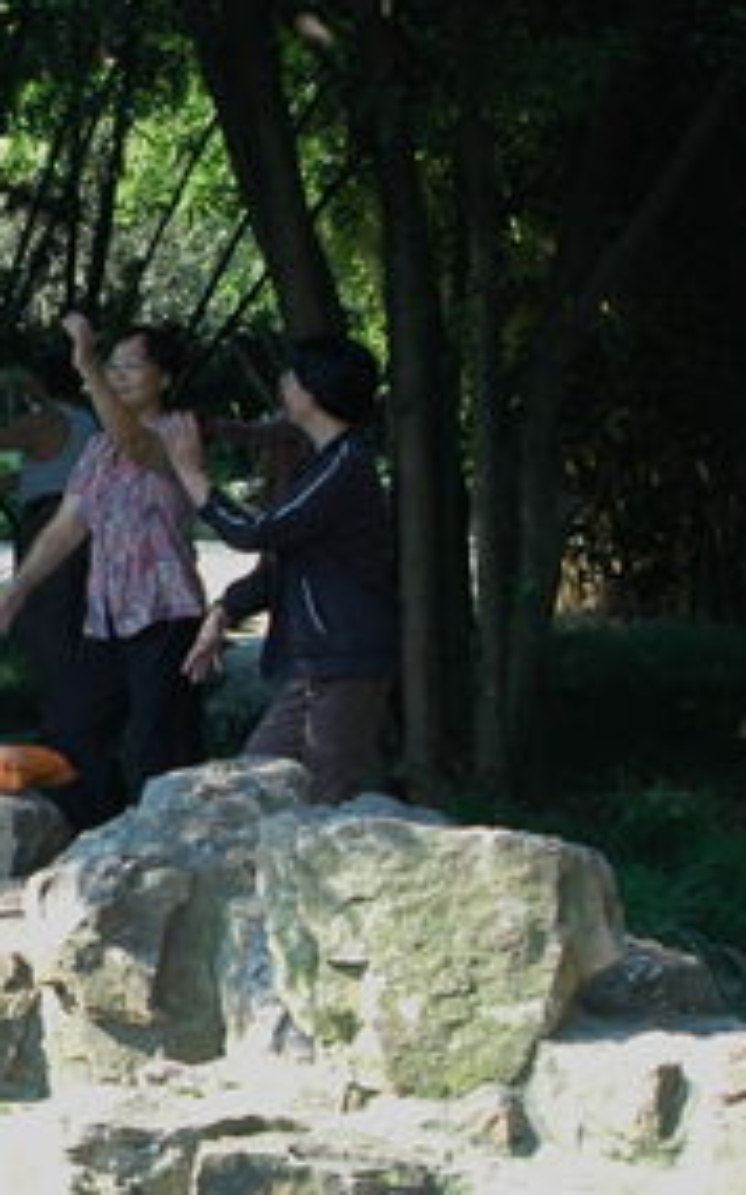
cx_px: -914
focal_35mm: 120
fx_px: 3906
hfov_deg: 9.9
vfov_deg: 17.4
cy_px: 602
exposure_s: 1/60
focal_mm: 28
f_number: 7.1
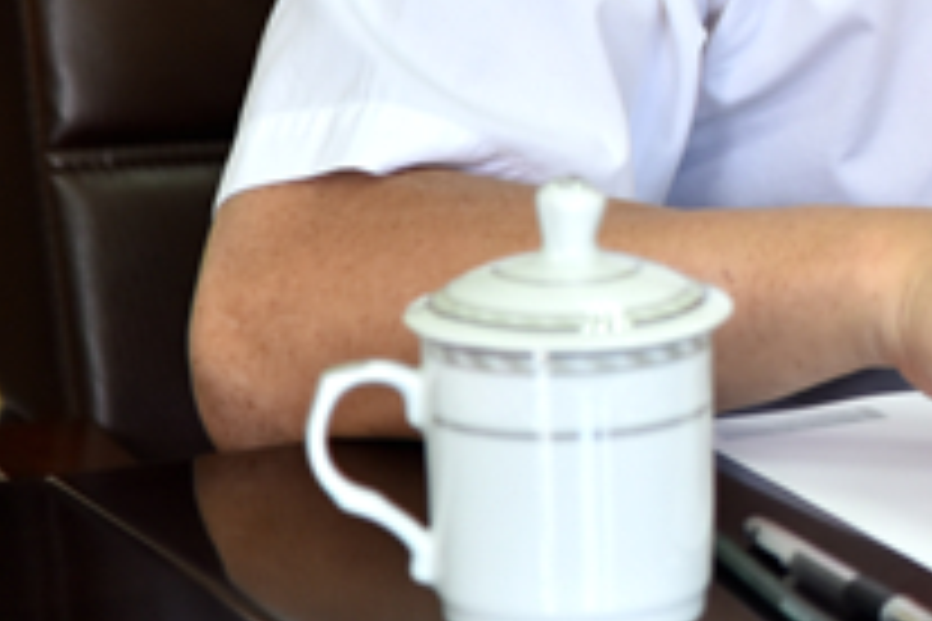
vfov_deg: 3.4
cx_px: 1216
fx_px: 10510
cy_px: -268
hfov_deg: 5.1
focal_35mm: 406
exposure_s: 1/125
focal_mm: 120
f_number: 4
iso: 640
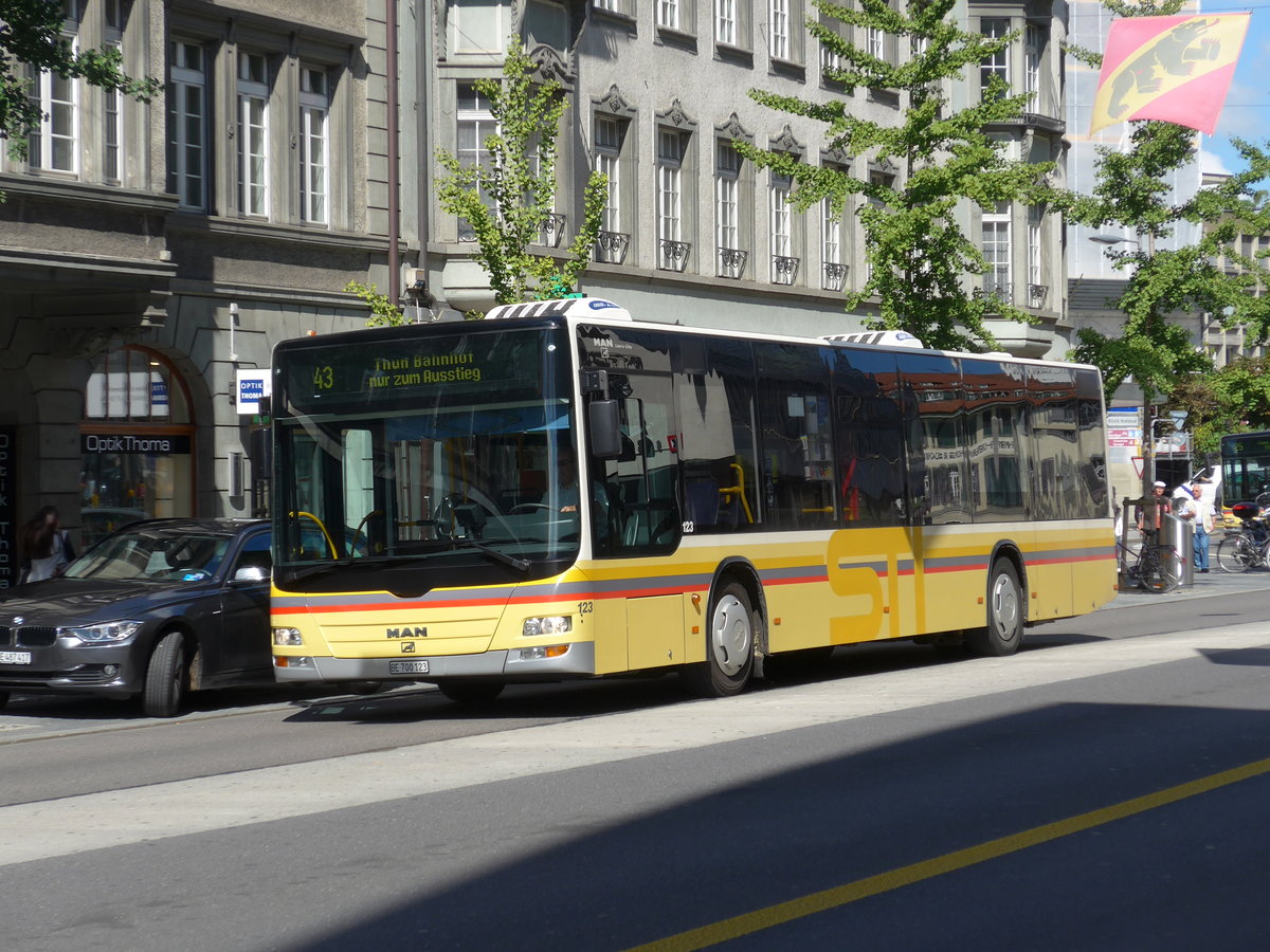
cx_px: 635
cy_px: 476
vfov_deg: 16.4
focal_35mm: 90
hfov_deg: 21.8
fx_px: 3302
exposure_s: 1/500
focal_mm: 18
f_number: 4.6
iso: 80
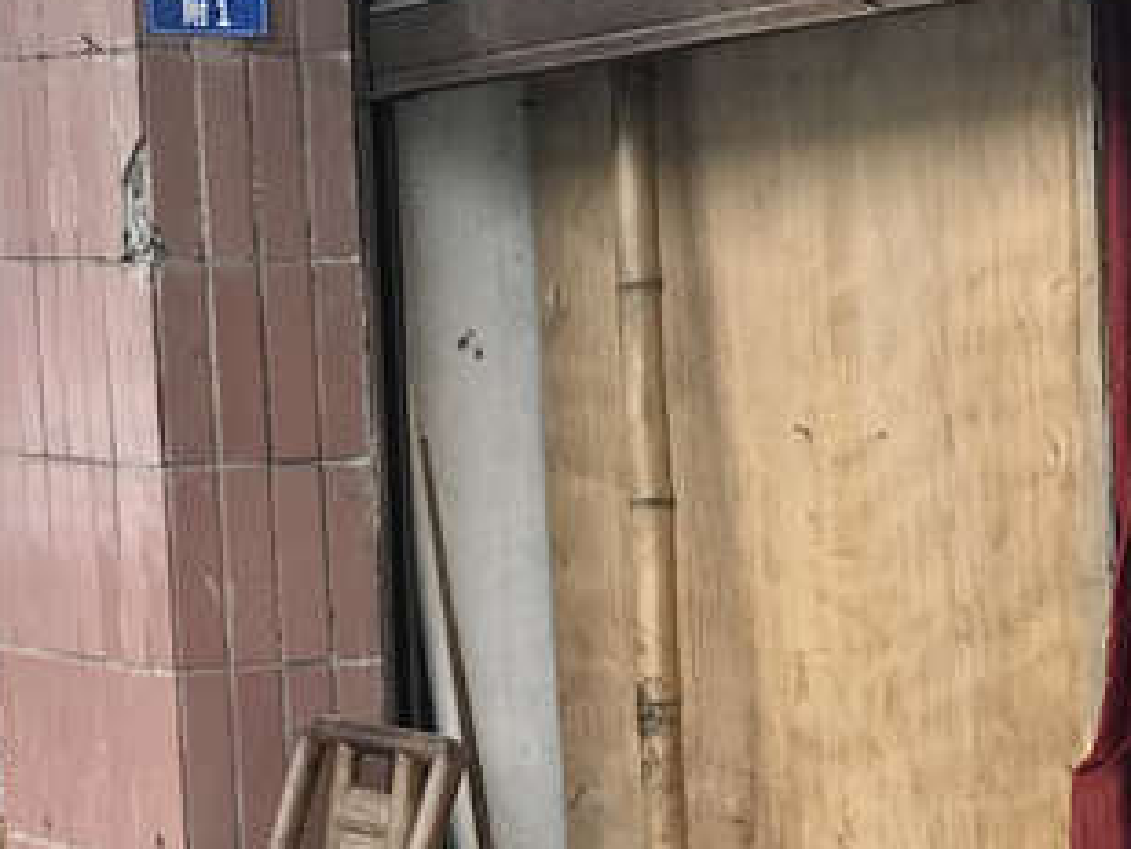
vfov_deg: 11.4
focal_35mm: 129
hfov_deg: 14.9
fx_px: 4216
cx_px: 1270
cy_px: 906
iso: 50
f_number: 2.8
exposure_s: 1/50
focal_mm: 6.6
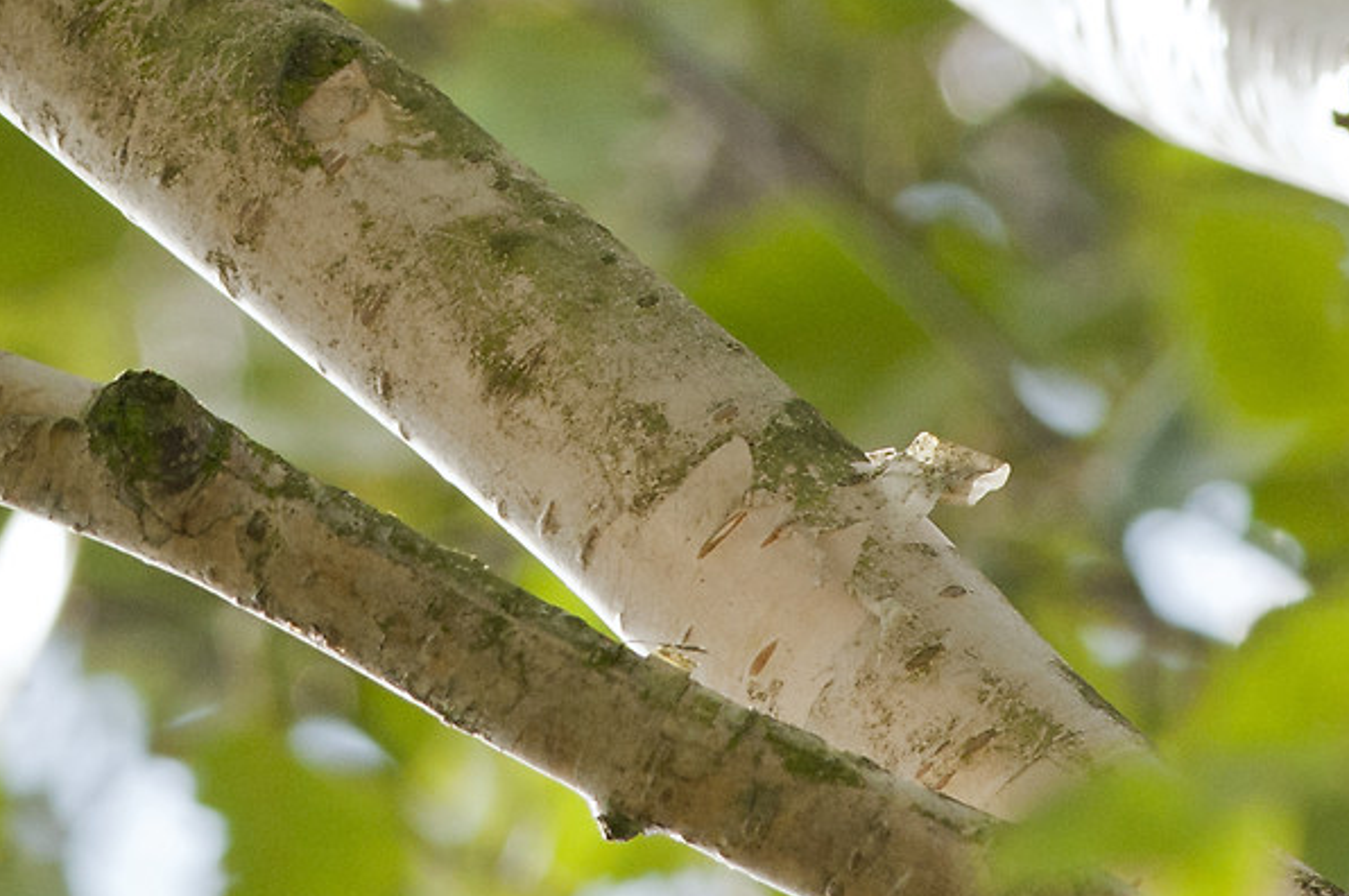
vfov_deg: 0.8
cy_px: -480
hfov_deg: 1.1
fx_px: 67824
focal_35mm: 1812
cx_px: -54
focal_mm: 300
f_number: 6.3
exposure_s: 1/320
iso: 400
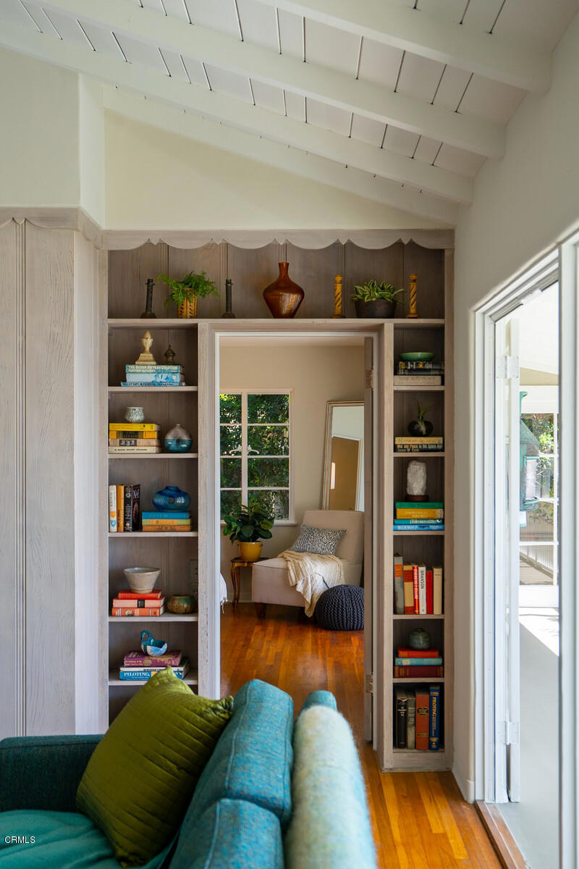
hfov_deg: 34.2
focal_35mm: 39
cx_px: 290
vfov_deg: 49.6
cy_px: 434
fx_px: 941
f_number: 3.5
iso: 320
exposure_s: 1/200
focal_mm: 26
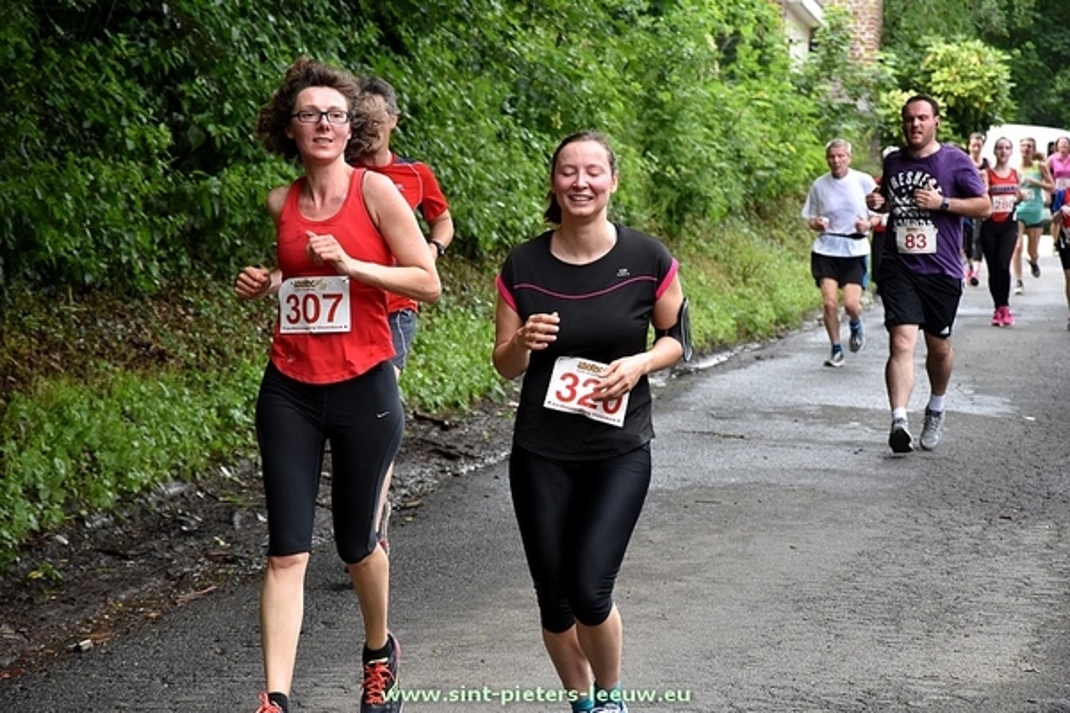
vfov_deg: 8.7
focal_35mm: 158
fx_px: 4681
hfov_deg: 13.0
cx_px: 535
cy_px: 356
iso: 1000
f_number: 5.6
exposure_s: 1/500
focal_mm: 105
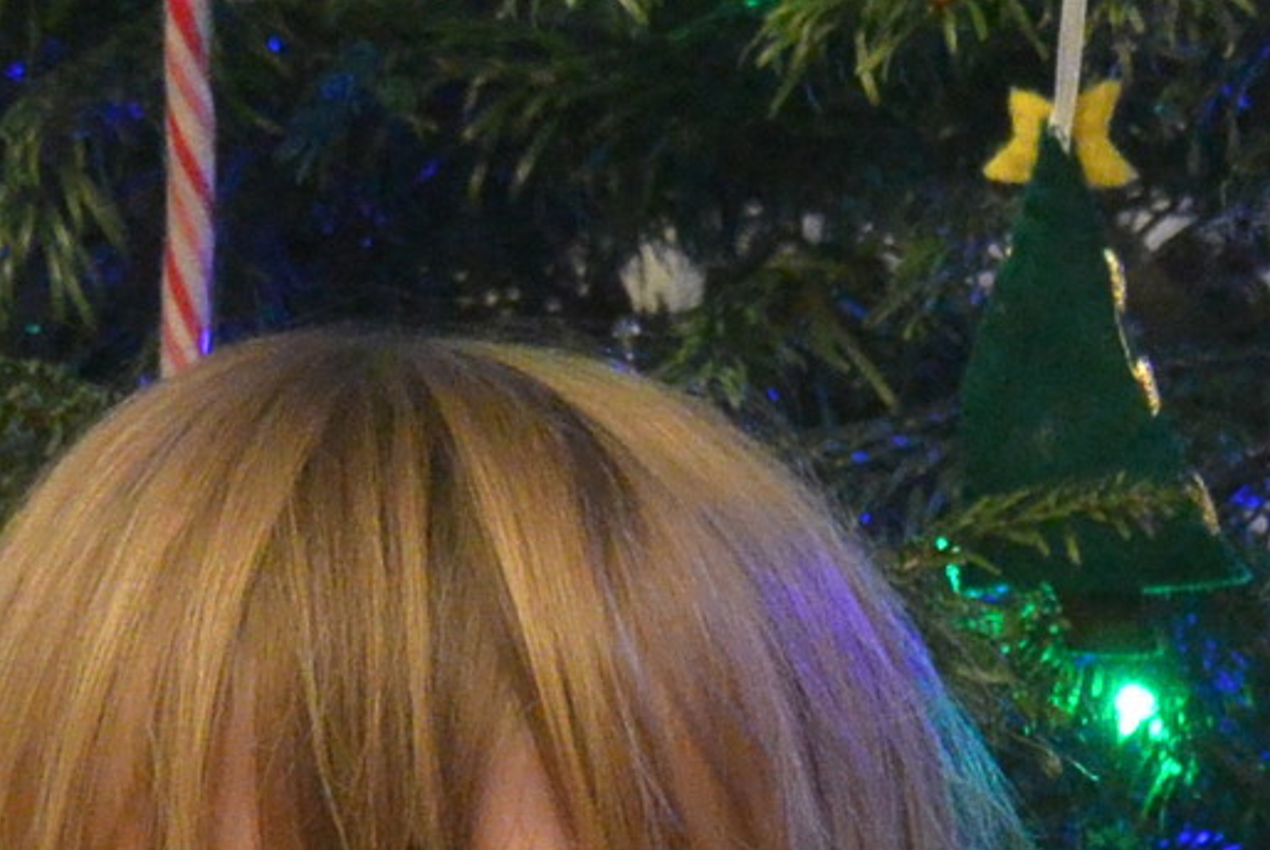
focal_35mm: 394
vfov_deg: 3.5
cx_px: 1445
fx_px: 13915
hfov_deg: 5.2
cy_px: 1324
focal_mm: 30
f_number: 3.8
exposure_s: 1/15
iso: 1100
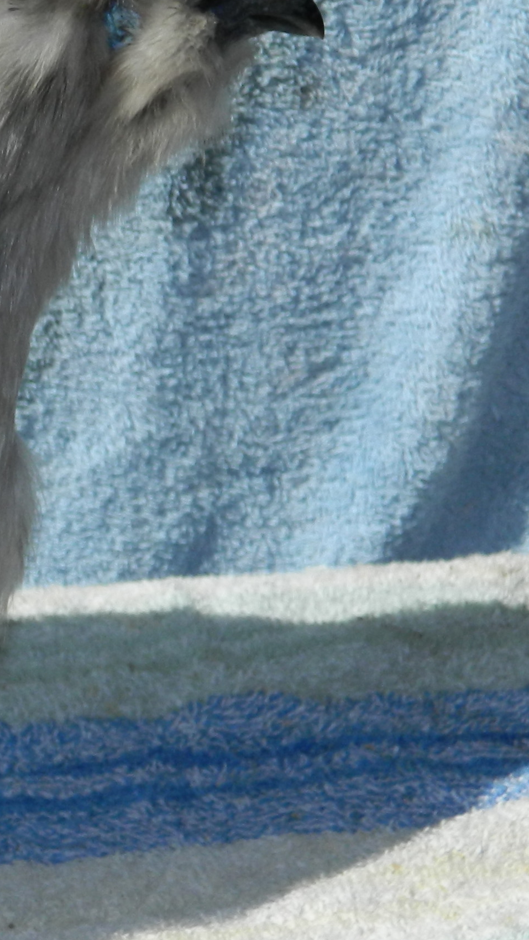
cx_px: -271
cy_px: 379
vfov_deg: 16.5
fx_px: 3243
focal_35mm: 130
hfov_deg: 9.1
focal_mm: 8.4
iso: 80
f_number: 10.2
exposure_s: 1/160
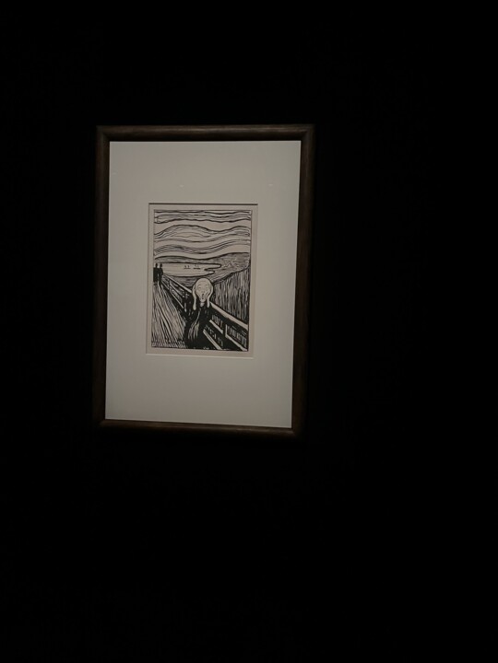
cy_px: 332
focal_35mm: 26
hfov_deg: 53.1
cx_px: 249
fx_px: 499
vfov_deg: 67.3
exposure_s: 1/60
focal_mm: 5.1
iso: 500
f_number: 1.6
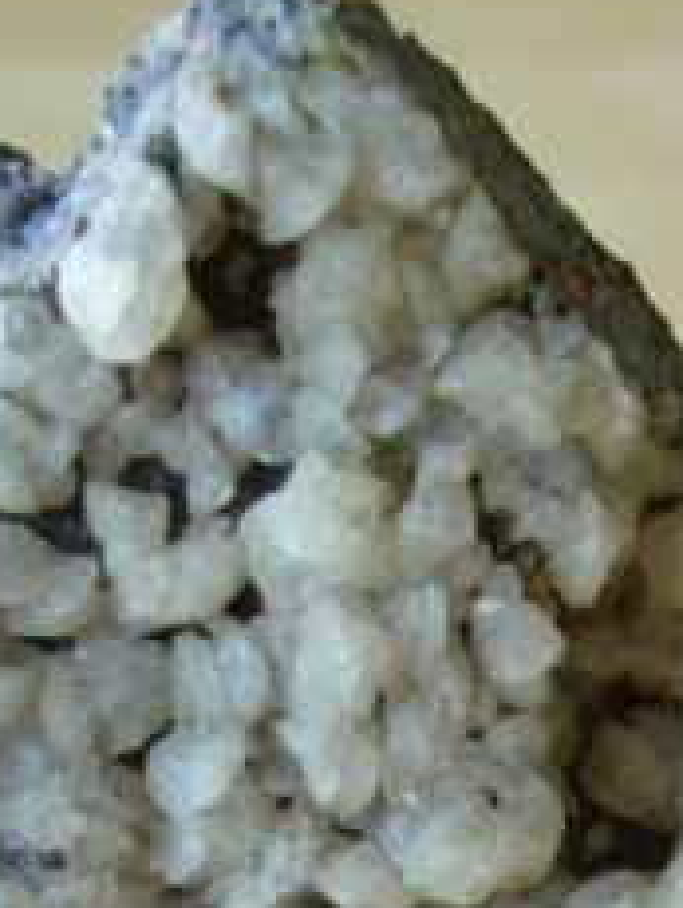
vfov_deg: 16.6
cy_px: 1056
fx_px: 2994
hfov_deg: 12.9
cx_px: 620
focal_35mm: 114
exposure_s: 1/15
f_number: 2.8
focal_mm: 5.8
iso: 100
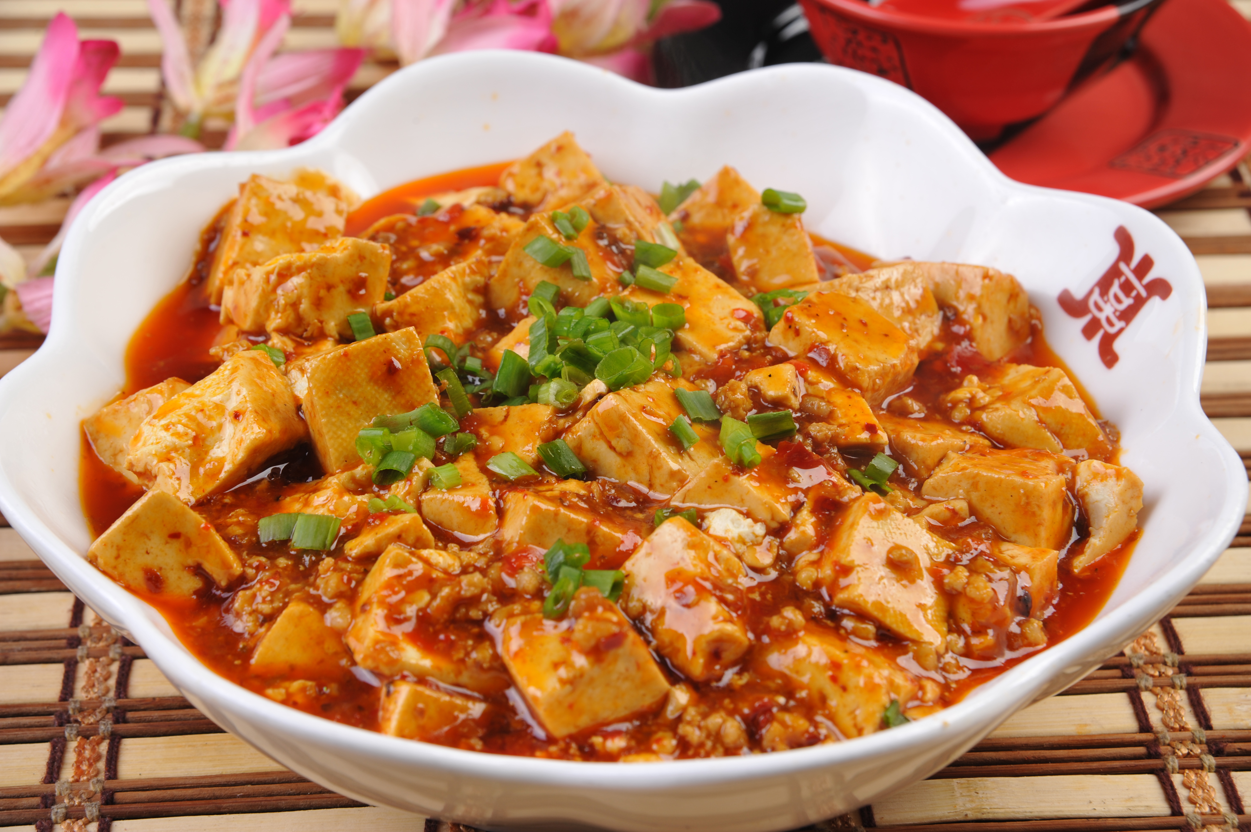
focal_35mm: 85
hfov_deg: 23.9
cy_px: 416
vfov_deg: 16.1
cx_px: 626
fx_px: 2952
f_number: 13
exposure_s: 1/125
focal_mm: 85
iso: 200
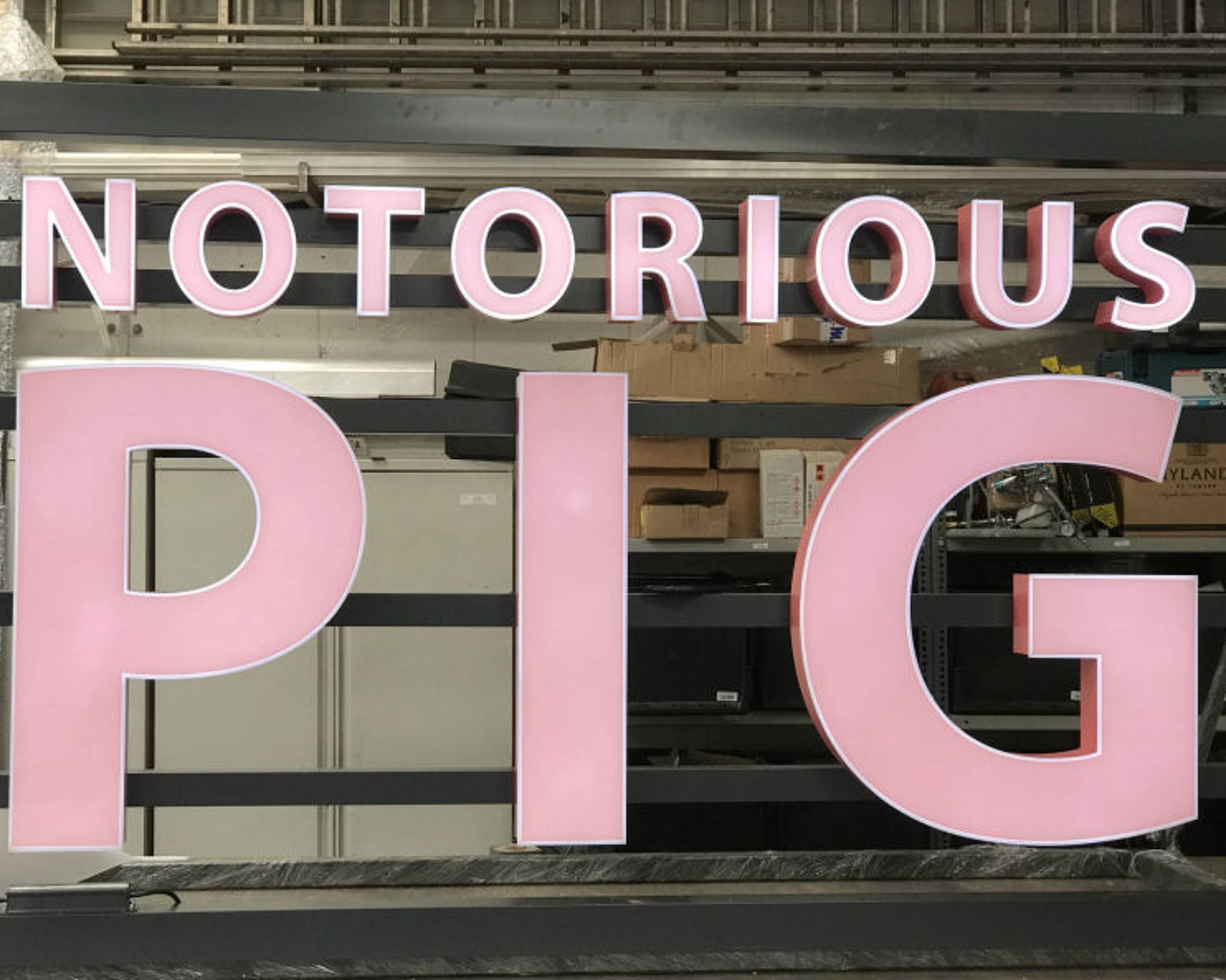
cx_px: 573
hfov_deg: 31.5
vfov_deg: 25.4
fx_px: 2176
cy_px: 489
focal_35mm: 60
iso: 50
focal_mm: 6.6
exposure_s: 1/50
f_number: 2.8
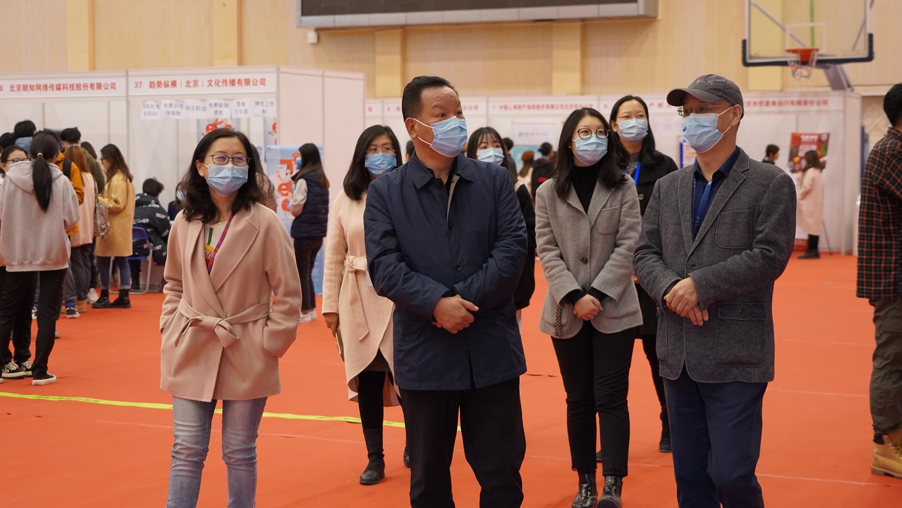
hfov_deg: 31.4
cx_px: 447
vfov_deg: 18.0
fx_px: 1603
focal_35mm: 67
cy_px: 236
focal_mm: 63
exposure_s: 1/160
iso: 5000
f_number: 5
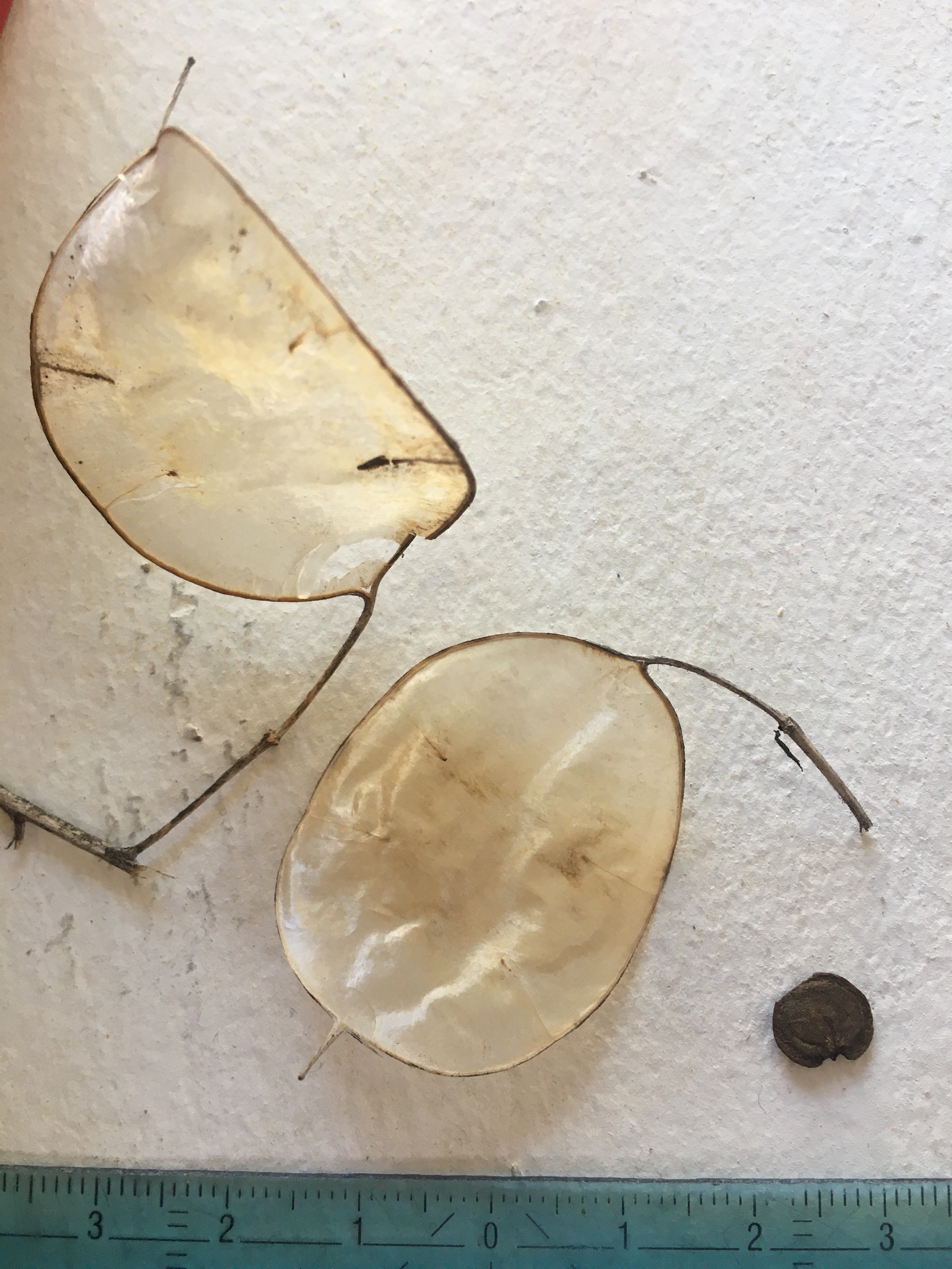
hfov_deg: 48.2
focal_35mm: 29
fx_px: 1063
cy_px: 634
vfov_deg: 61.7
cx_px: 476
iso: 32
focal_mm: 4.15
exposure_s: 1/33
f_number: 2.2
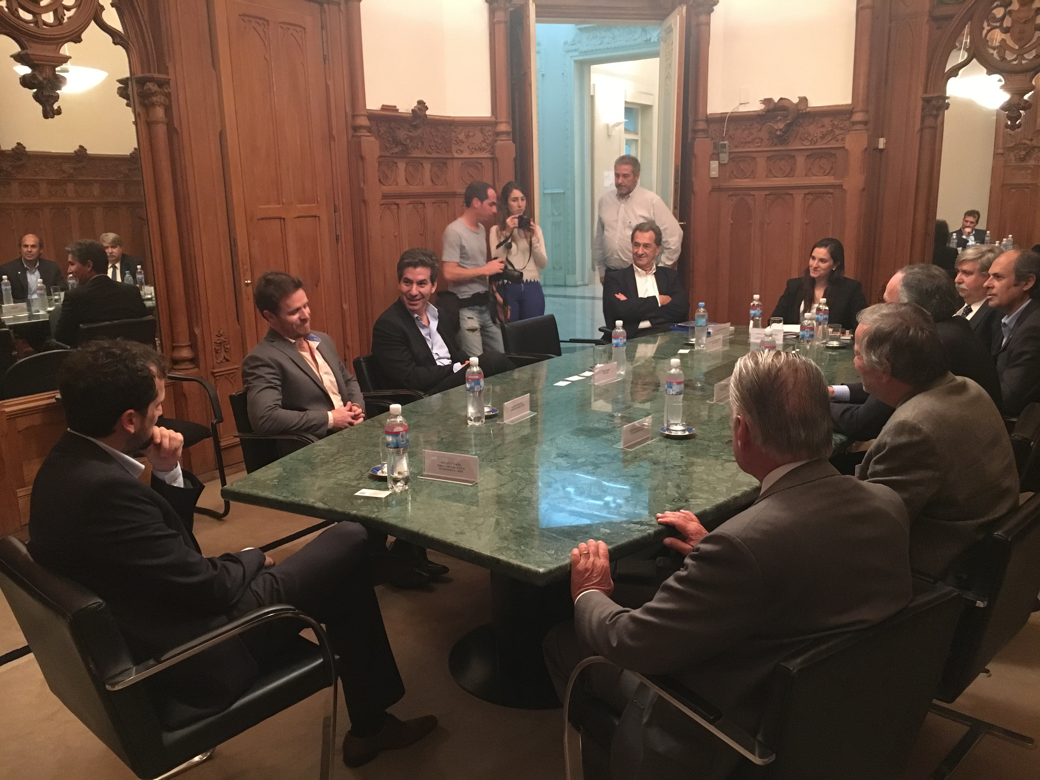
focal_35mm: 29
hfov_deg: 61.7
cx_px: 520
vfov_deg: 48.2
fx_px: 871
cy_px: 390
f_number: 2.2
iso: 250
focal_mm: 4.15
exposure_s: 1/17
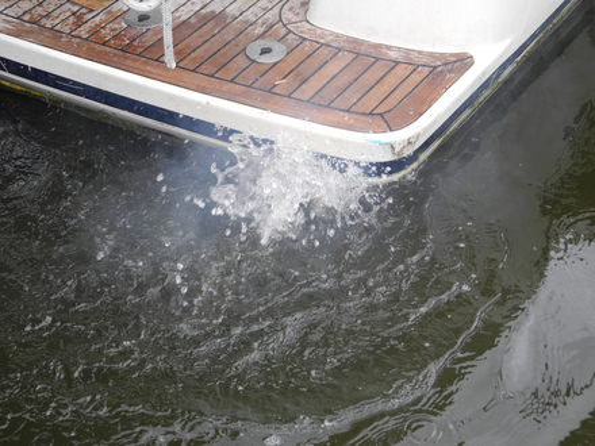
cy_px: 223
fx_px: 1306
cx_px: 298
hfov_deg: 25.7
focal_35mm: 76
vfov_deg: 19.4
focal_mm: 16.3
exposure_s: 1/215
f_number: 4
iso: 100
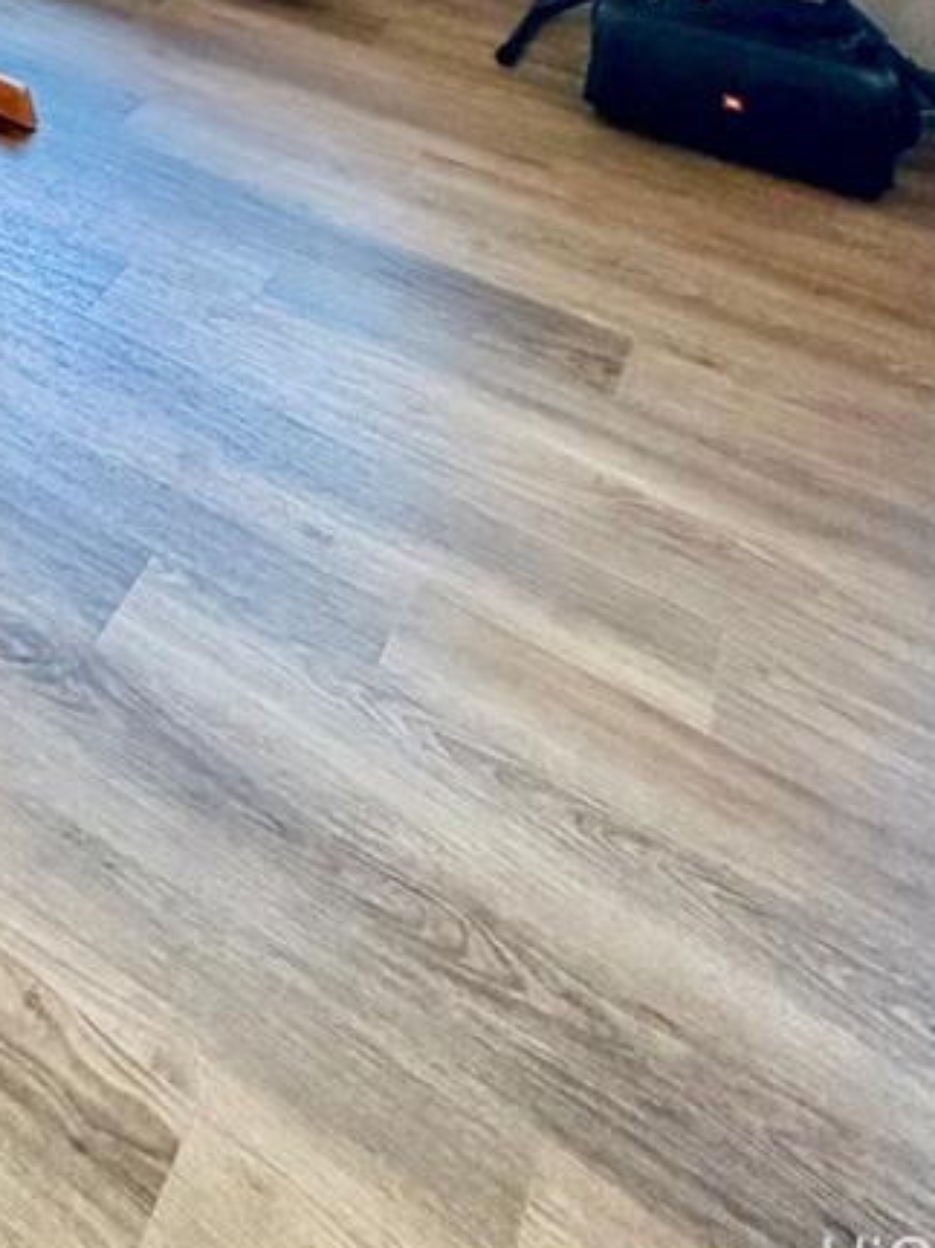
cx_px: -55
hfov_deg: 32.9
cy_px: -446
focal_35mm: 39
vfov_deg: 32.7
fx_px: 1405
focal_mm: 2.22
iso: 160
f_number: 2.2
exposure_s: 1/120
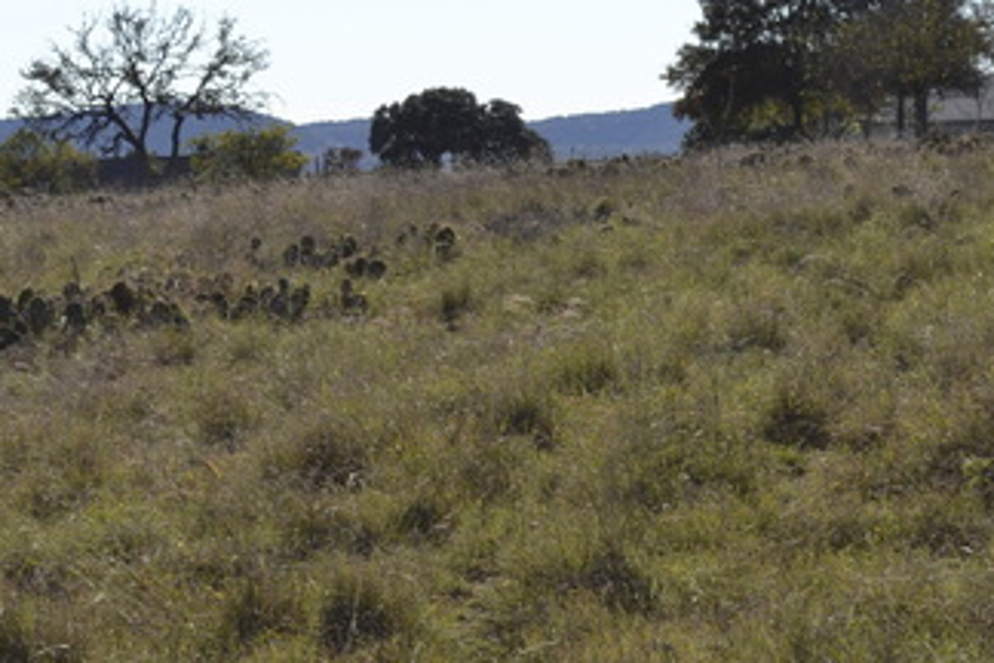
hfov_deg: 12.5
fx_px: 4500
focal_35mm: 163
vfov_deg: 8.4
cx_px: 175
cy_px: 164
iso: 100
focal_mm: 55
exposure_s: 1/200
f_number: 11
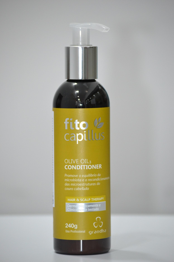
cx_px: 87
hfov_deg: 8.3
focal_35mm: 165
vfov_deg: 12.5
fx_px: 1196
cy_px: 131
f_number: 5
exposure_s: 1/125
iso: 1600
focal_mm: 110
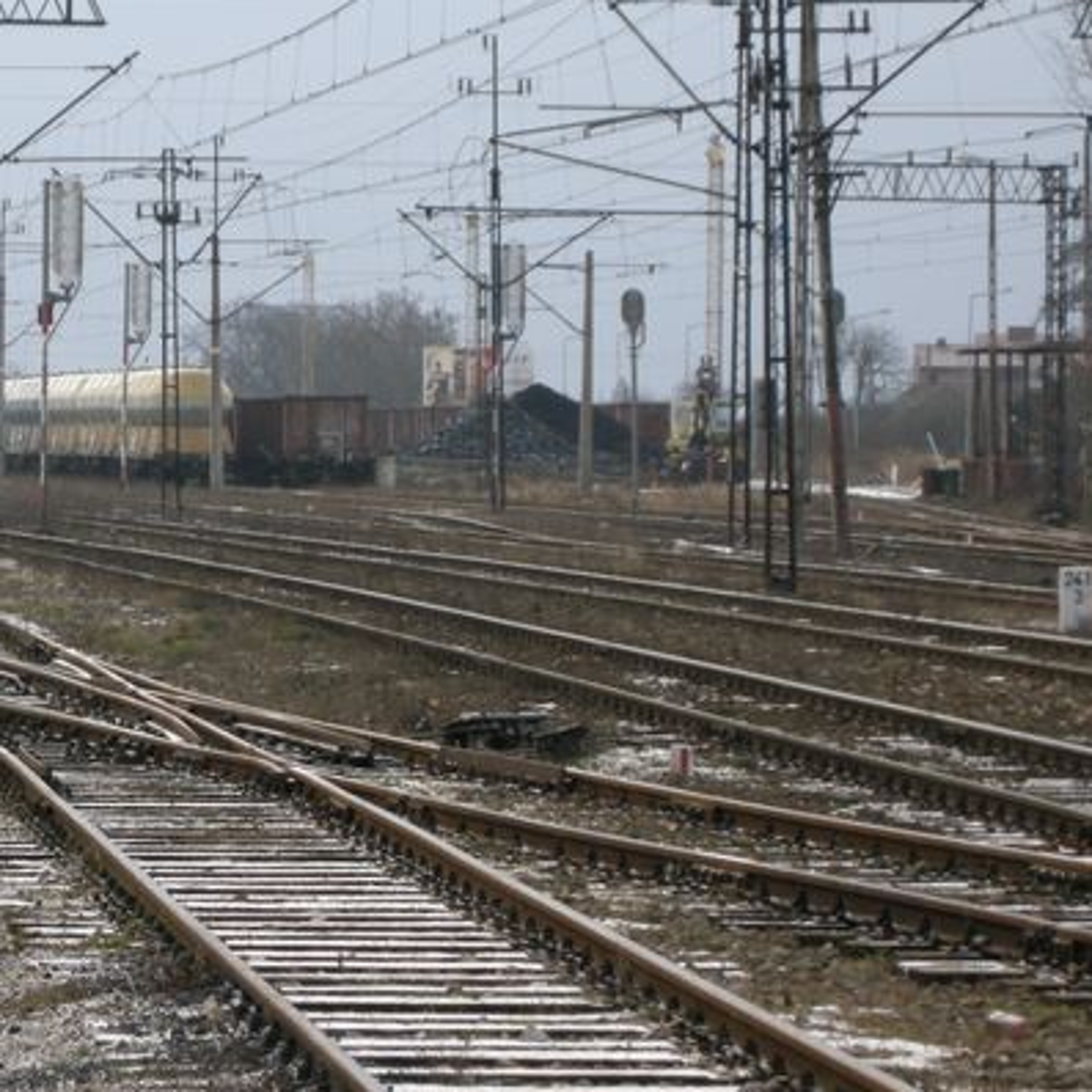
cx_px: 88
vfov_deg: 8.0
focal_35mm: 219
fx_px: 7816
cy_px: 421
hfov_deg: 8.0
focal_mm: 26.3
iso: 64
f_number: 5.3
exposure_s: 1/86.2
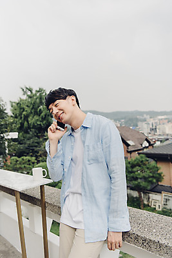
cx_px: 86
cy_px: 129
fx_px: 222
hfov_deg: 42.4
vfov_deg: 60.3
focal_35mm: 31
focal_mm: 31
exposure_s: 1/5000
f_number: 3.5
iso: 400
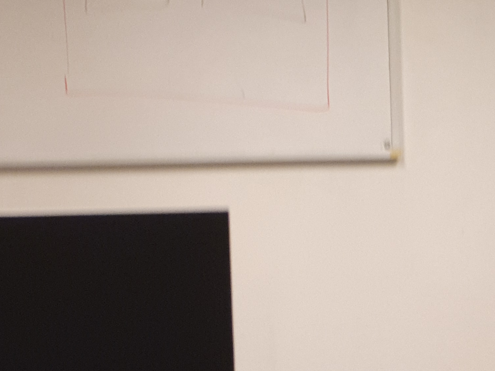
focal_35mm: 140
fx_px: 2002
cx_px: 94
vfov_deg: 10.5
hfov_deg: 14.0
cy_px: -9
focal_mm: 6
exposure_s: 1/33
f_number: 2.4
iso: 200
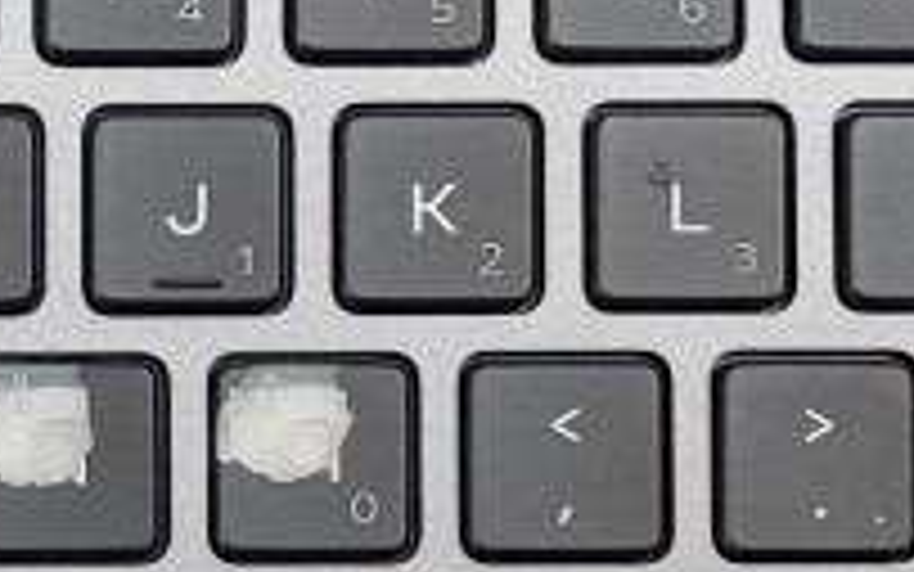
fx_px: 3463
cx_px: -72
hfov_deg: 14.7
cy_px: 554
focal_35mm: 139
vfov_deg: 9.4
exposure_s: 1/120
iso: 50
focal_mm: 4.36
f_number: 1.8
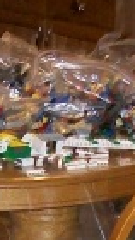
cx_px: -32
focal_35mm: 199
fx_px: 1263
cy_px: 227
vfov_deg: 10.7
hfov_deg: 6.1
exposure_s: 1/64
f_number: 2.7
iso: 140
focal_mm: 6
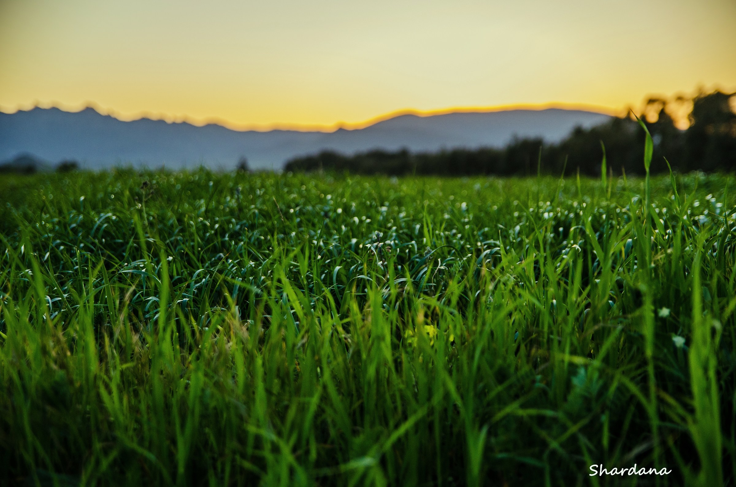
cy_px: 244
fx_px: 1530
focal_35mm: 75
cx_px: 368
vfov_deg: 18.1
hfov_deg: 27.0
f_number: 2.8
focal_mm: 50
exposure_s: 1/500
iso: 360
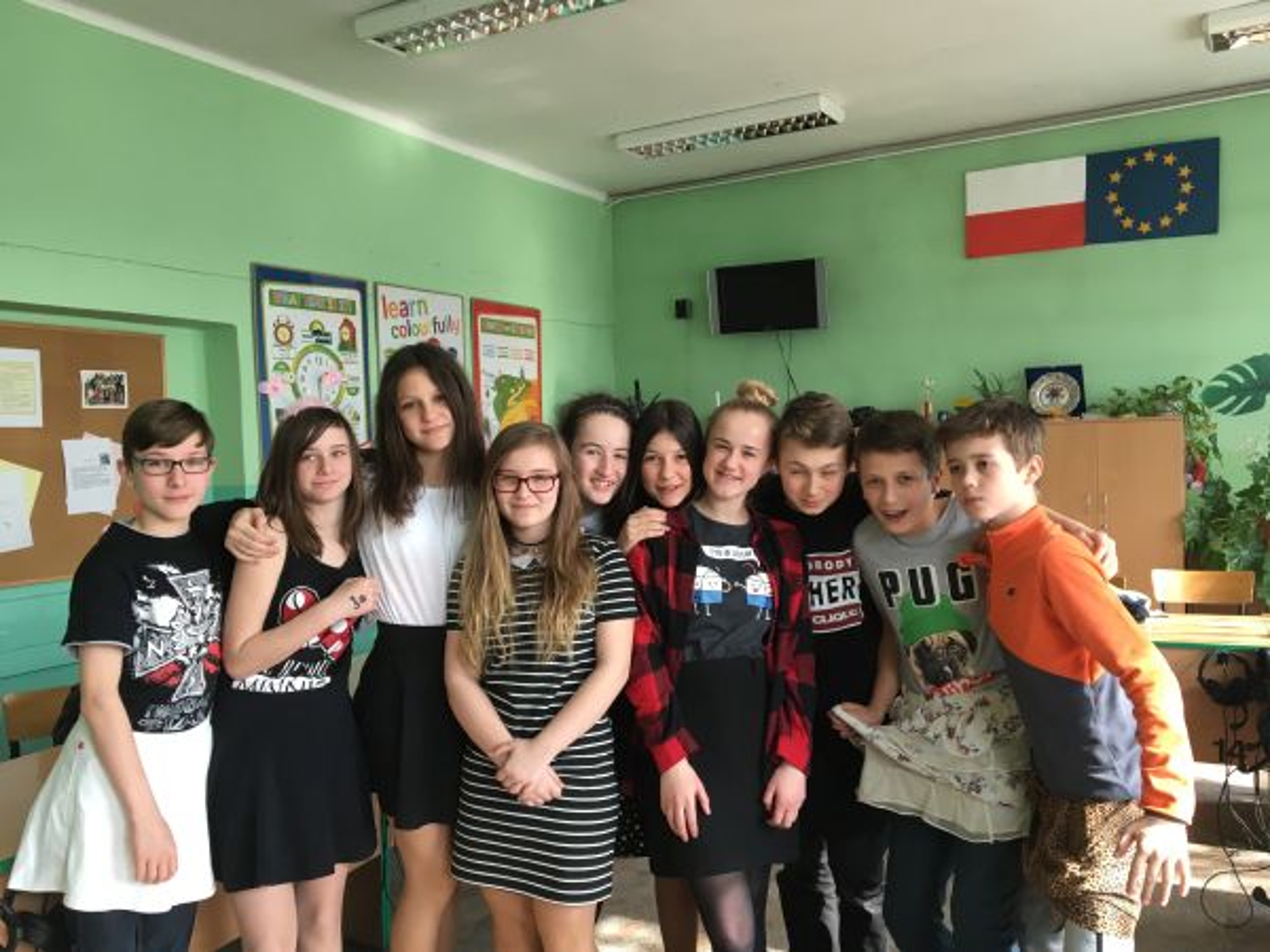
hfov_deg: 61.7
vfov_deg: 48.2
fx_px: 1064
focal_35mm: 29
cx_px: 635
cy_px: 476
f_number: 2.2
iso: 25
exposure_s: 1/33
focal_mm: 4.15
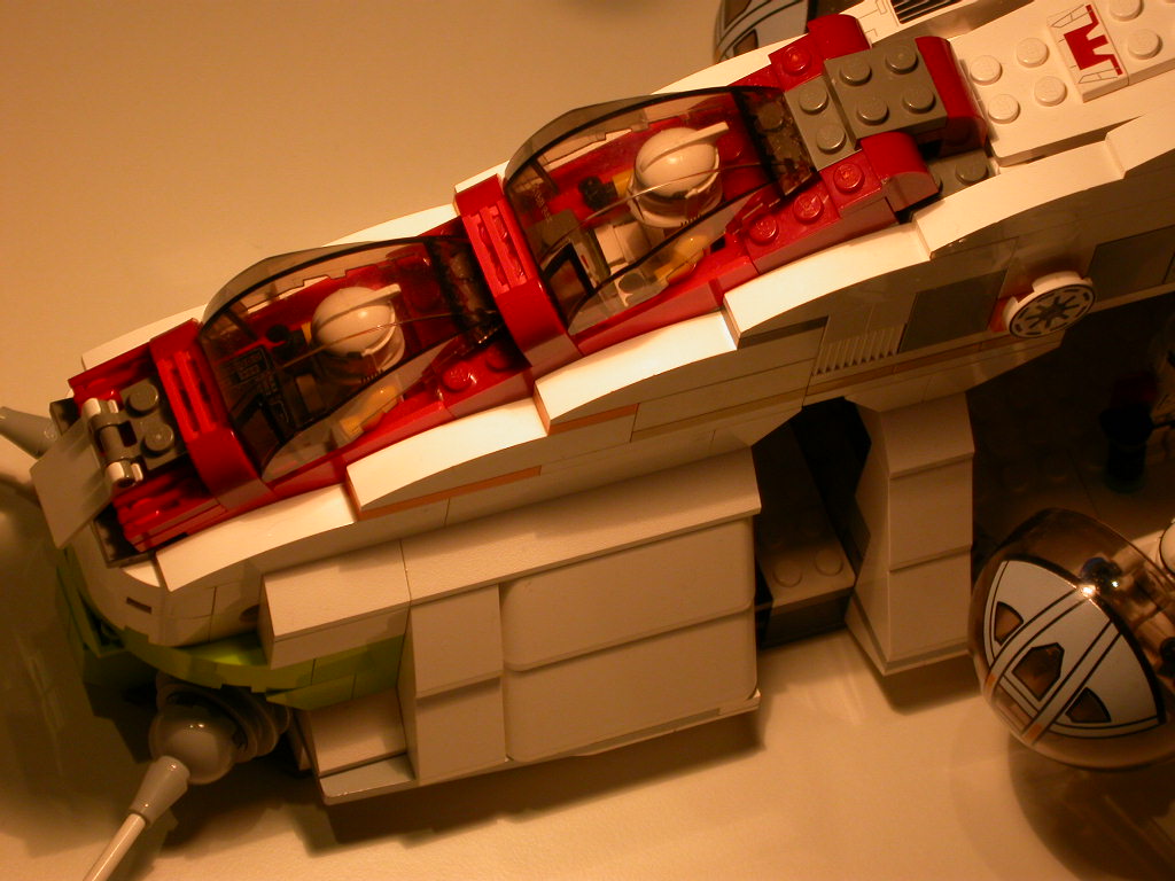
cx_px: 588
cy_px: 440
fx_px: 5227
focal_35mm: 154
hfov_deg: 12.8
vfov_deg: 9.6
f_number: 5.1
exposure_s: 1/70.9
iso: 100
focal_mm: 32
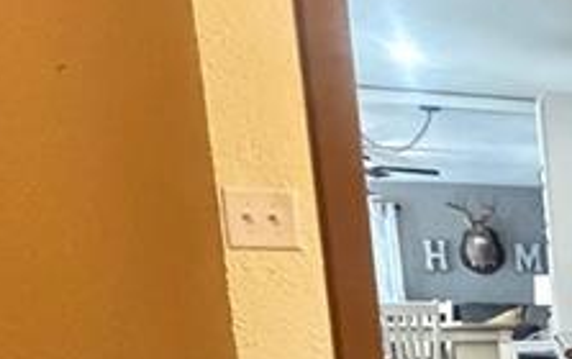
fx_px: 1061
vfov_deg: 17.9
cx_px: 1067
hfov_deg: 20.1
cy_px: 469
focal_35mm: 68
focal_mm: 2.22
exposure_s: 1/60
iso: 1250
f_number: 2.2
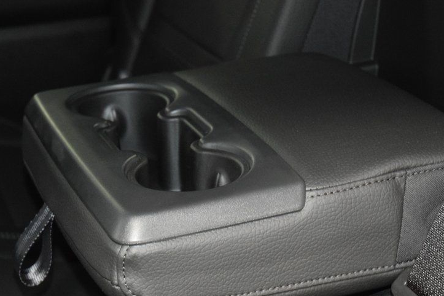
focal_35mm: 85
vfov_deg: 16.0
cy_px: 196
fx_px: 1048
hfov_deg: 23.9
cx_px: 216
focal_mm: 40
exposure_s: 1/30
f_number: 4.2
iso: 3200
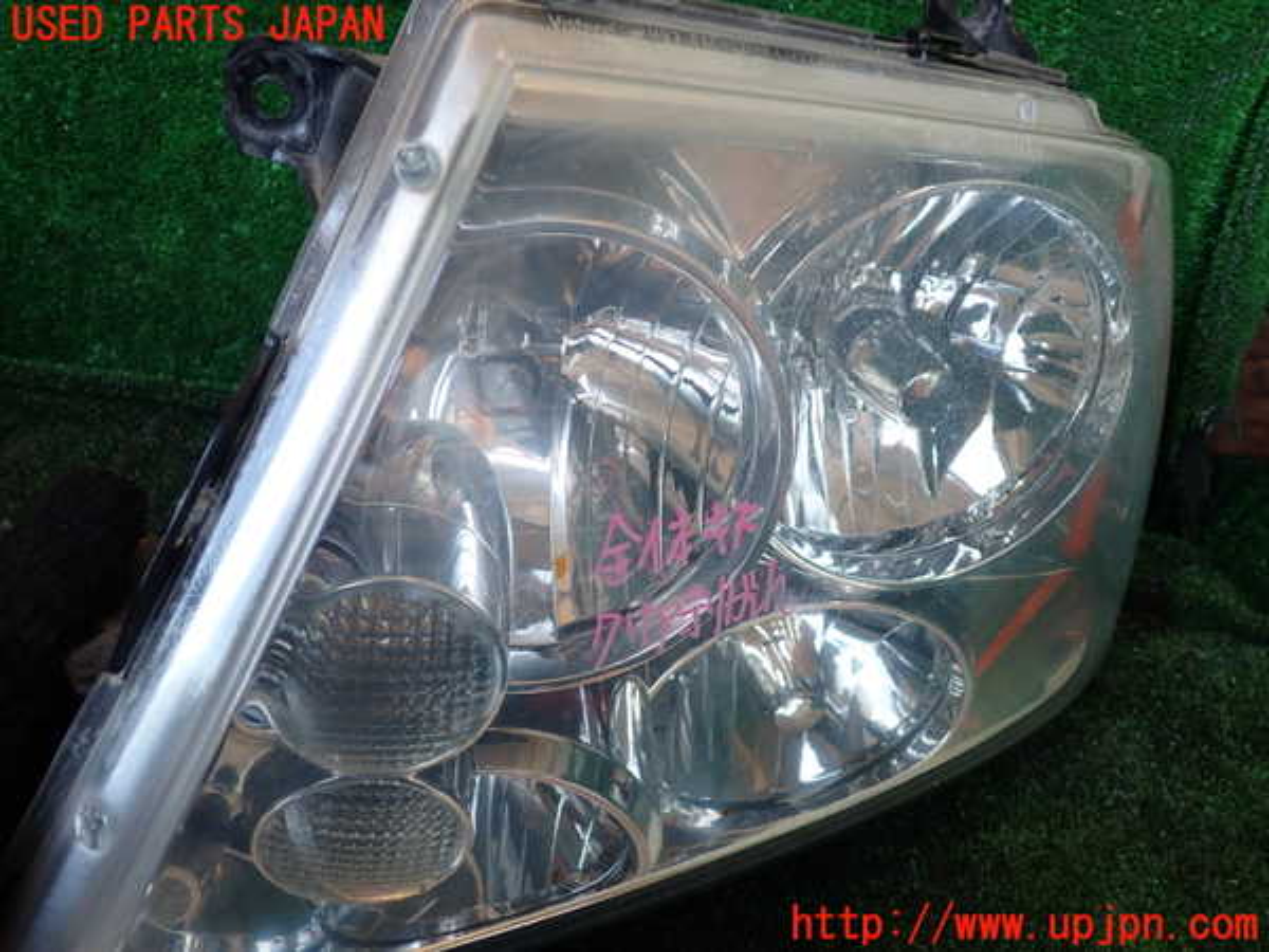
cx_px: 634
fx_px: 1100
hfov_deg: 60.0
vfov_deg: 46.8
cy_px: 476
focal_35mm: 30
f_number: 2.3
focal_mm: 5.4
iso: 160
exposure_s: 1/60
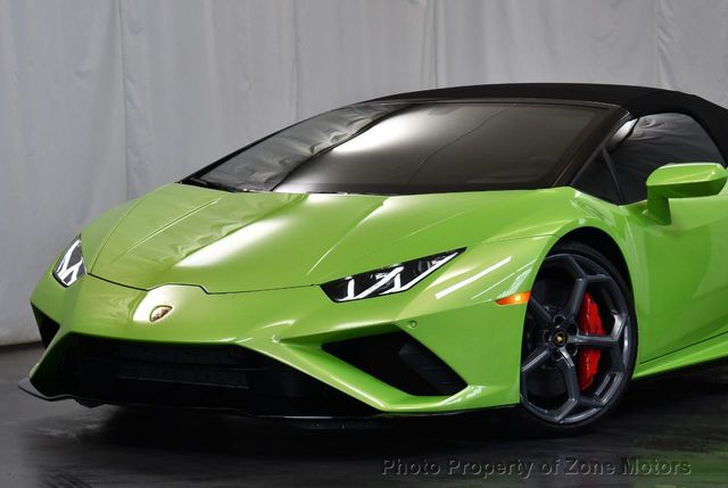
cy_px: 244
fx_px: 2228
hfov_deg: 18.6
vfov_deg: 12.5
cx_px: 364
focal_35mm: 110
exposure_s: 1/200
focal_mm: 55
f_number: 5.6
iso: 800
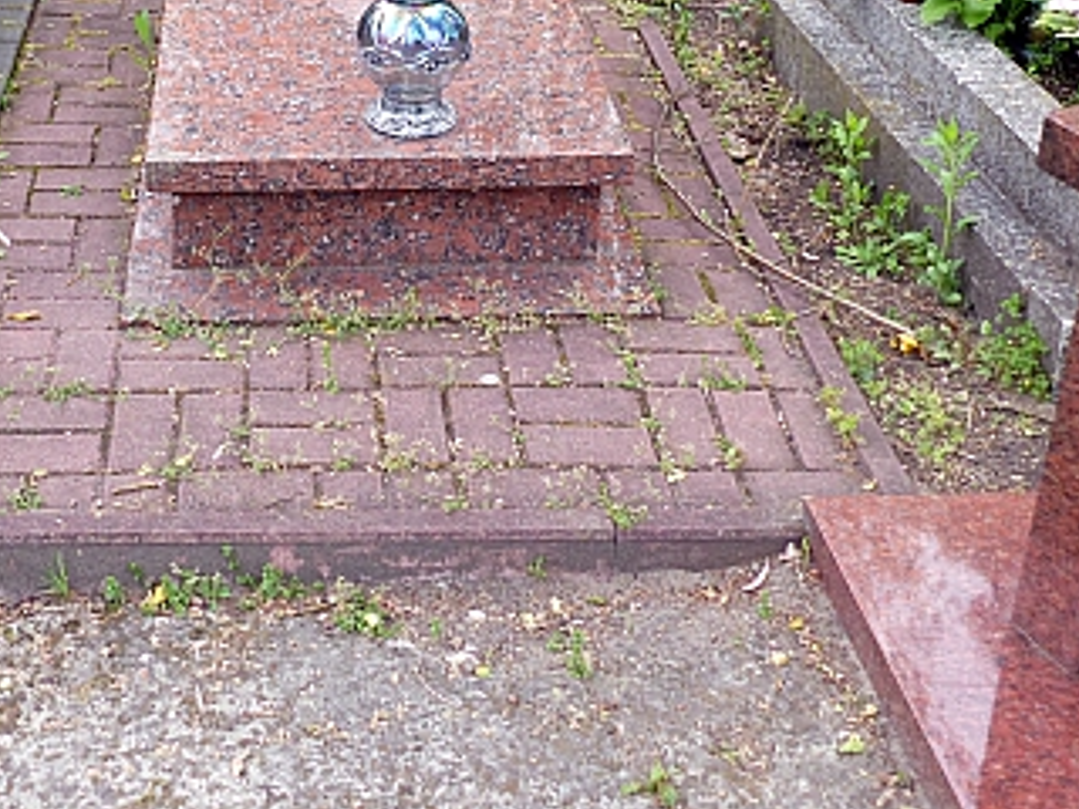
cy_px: 64
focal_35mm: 58
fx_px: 1808
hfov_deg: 33.0
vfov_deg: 24.4
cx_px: 371
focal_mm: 5.2
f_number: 3.5
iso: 100
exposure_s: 1/125
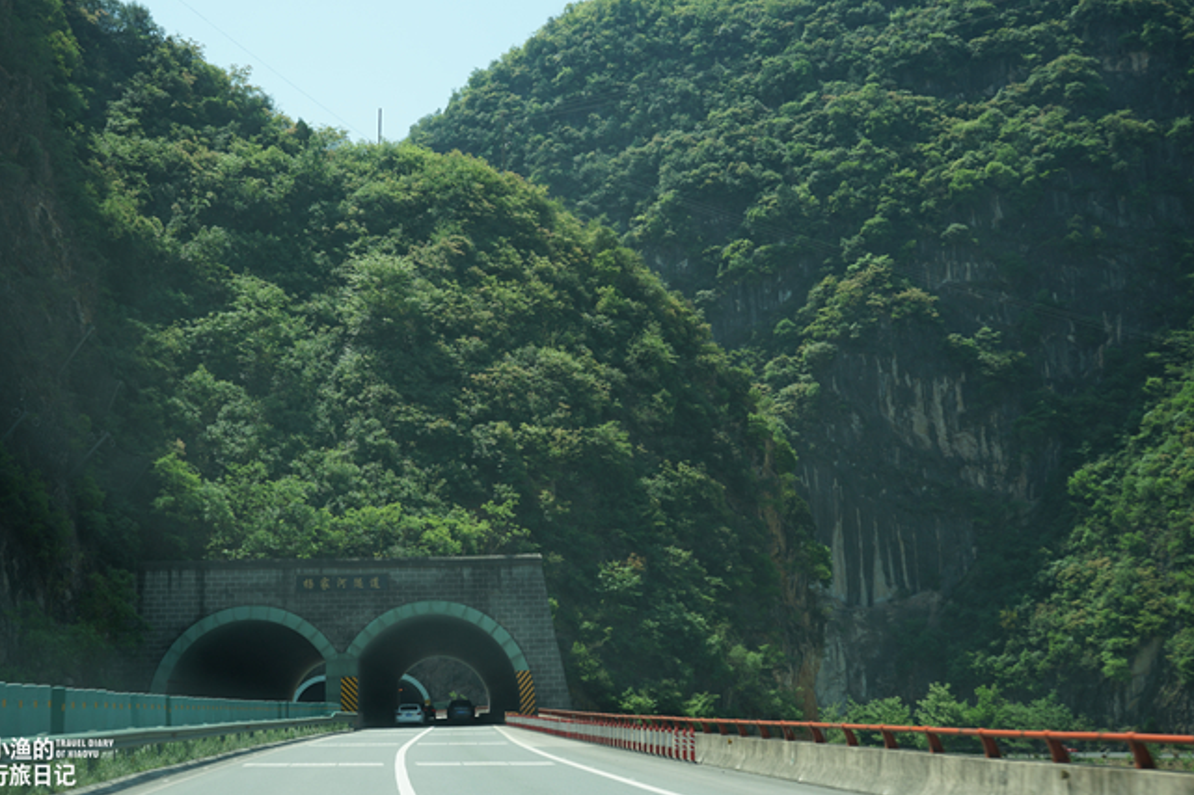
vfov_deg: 28.1
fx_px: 1591
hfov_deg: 41.0
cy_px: 387
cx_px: 509
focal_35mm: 48
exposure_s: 1/200
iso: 100
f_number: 6.3
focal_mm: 41
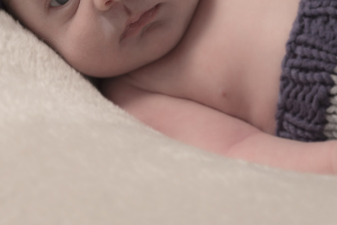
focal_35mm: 194
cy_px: 52
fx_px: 1816
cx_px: 220
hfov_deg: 10.6
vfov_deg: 7.1
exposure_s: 1/200
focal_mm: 50
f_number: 3.2
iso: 100
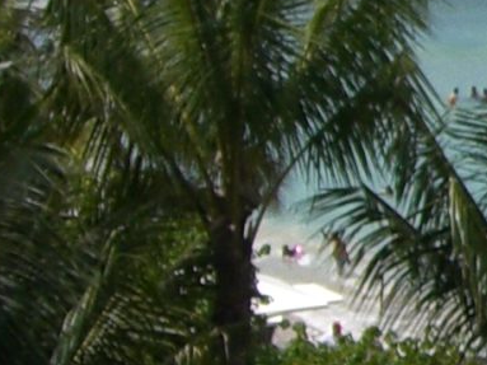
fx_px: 3572
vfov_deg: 5.8
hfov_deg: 6.9
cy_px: 61
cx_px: 1554
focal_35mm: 254
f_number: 8
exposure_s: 1/320
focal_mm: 7.9
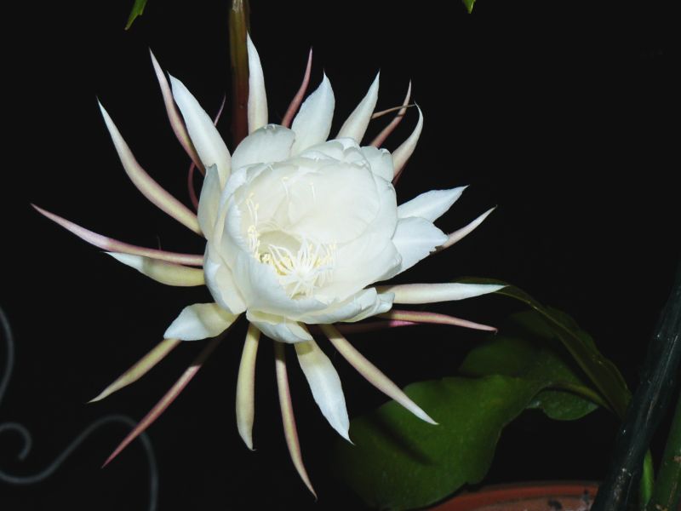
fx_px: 708
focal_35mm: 36
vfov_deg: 39.7
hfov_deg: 51.4
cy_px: 256
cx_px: 340
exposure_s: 1/30
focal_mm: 6
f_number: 2.8
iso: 100
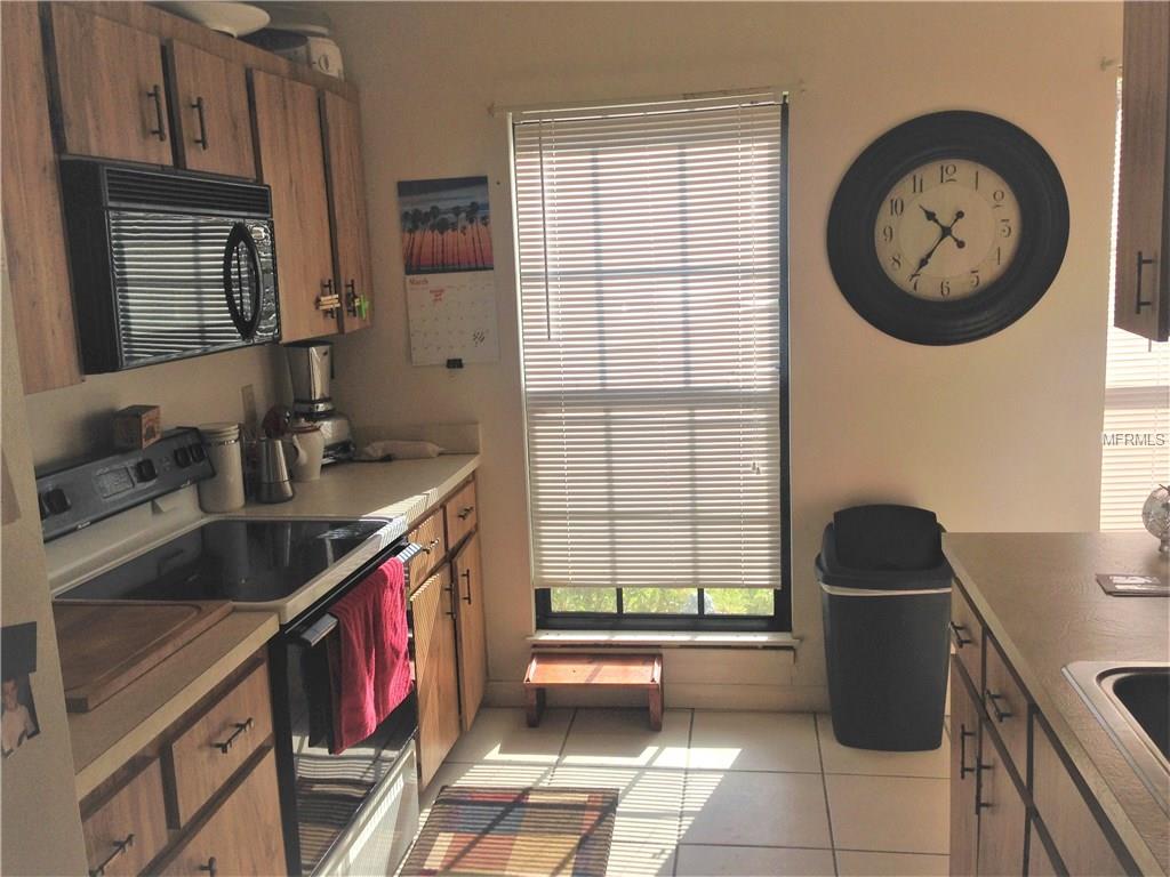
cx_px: 585
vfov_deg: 42.9
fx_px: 1115
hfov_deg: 55.4
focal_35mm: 33
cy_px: 438
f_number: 2.4
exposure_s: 1/401
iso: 50
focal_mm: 4.12
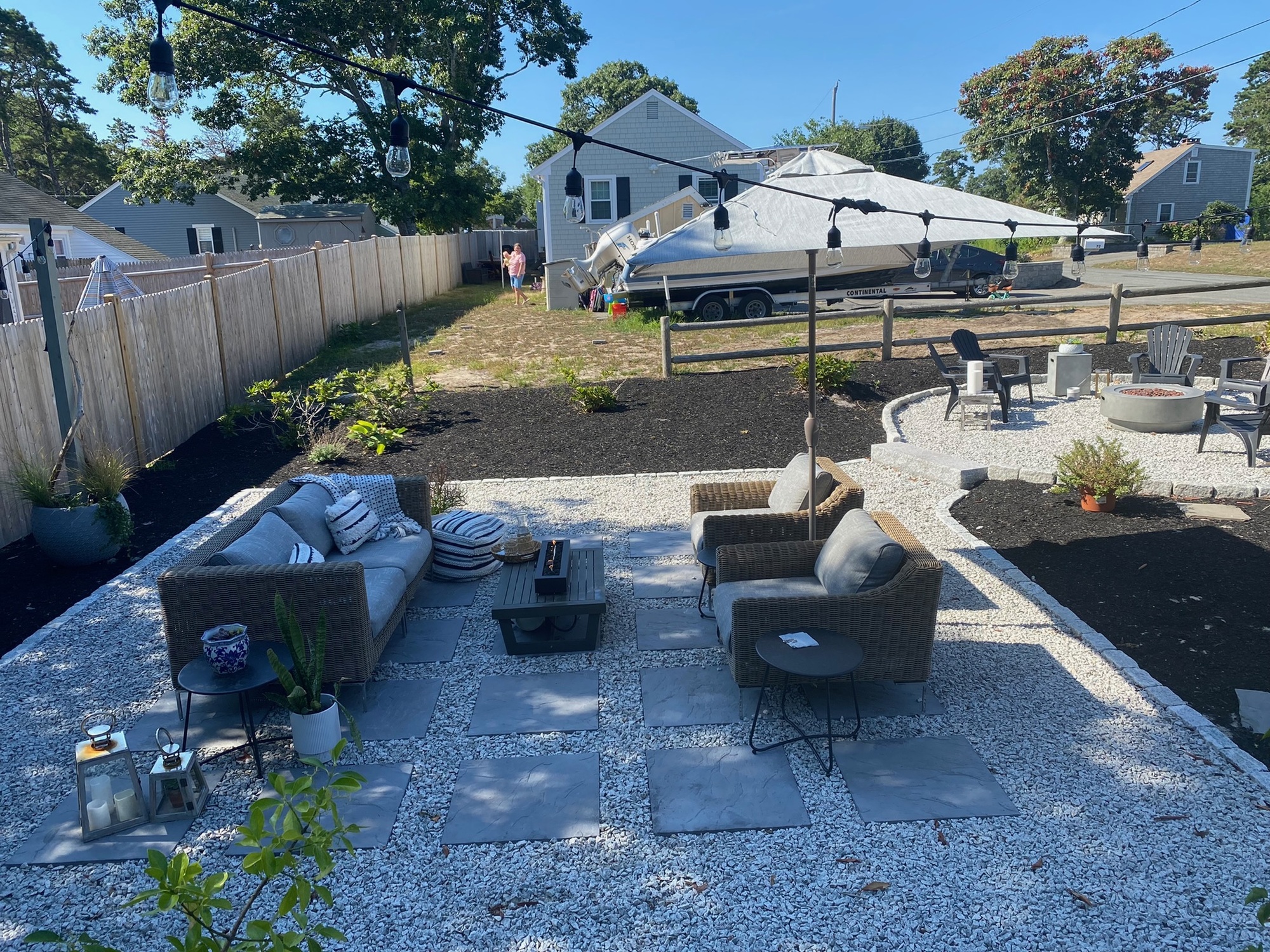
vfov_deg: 53.1
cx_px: 635
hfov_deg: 67.3
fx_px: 954
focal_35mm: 26
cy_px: 476
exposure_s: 1/1346
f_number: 1.8
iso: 32
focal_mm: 4.25
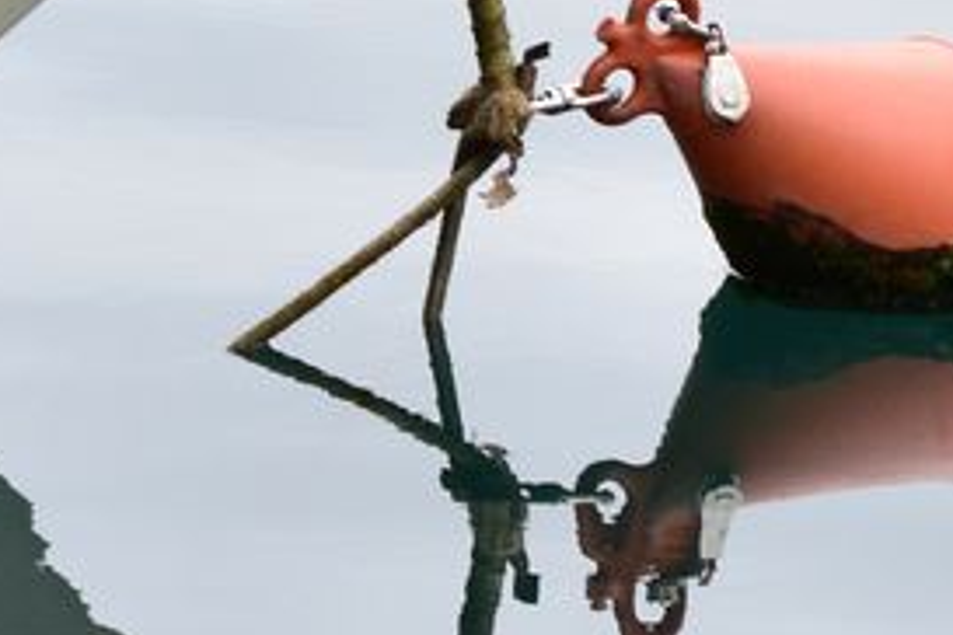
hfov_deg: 4.2
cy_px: 91
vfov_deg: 2.8
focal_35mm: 496
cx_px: 98
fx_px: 13129
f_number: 10
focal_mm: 72
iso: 400
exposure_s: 1/320
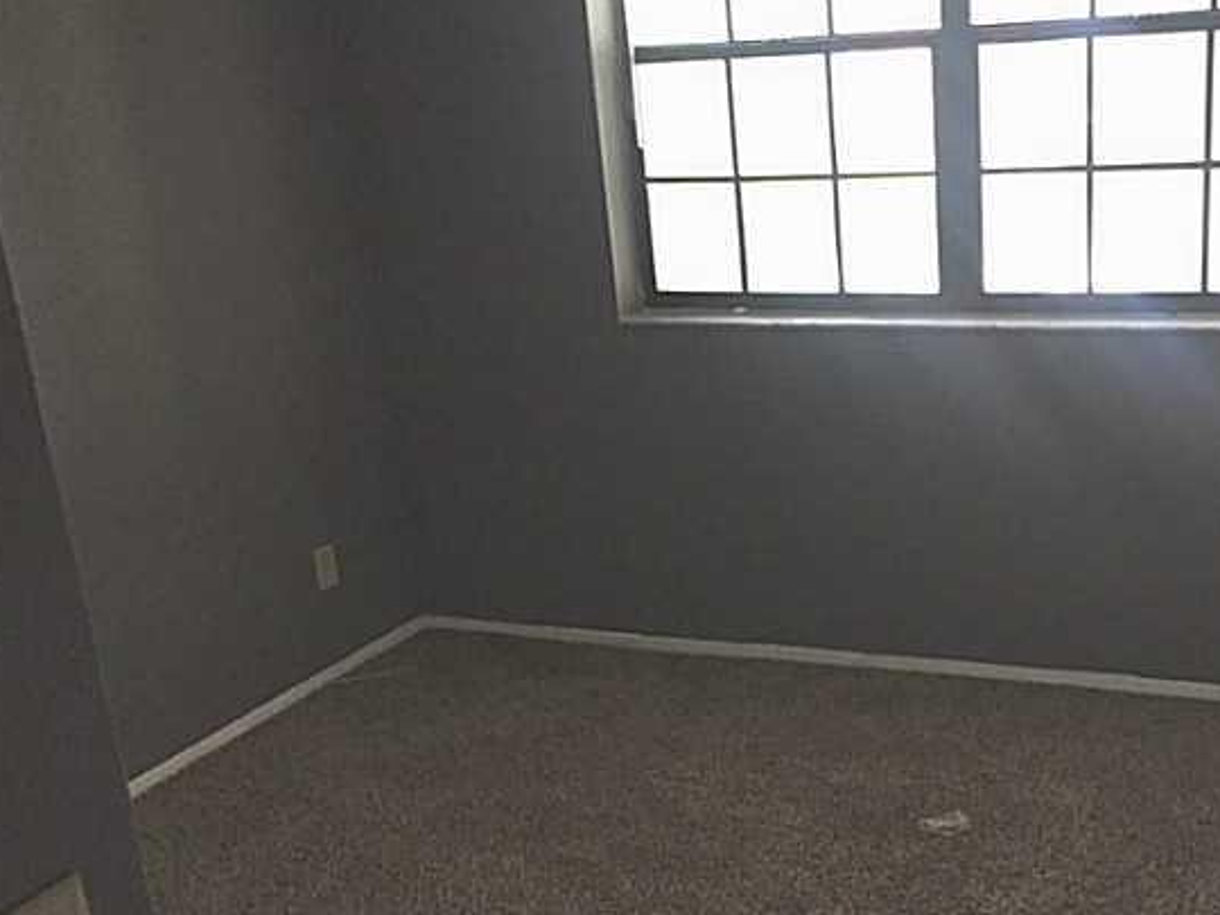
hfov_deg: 43.0
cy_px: 563
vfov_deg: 33.5
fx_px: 1515
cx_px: 852
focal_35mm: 43
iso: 250
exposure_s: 1/24
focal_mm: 4.15
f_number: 2.2
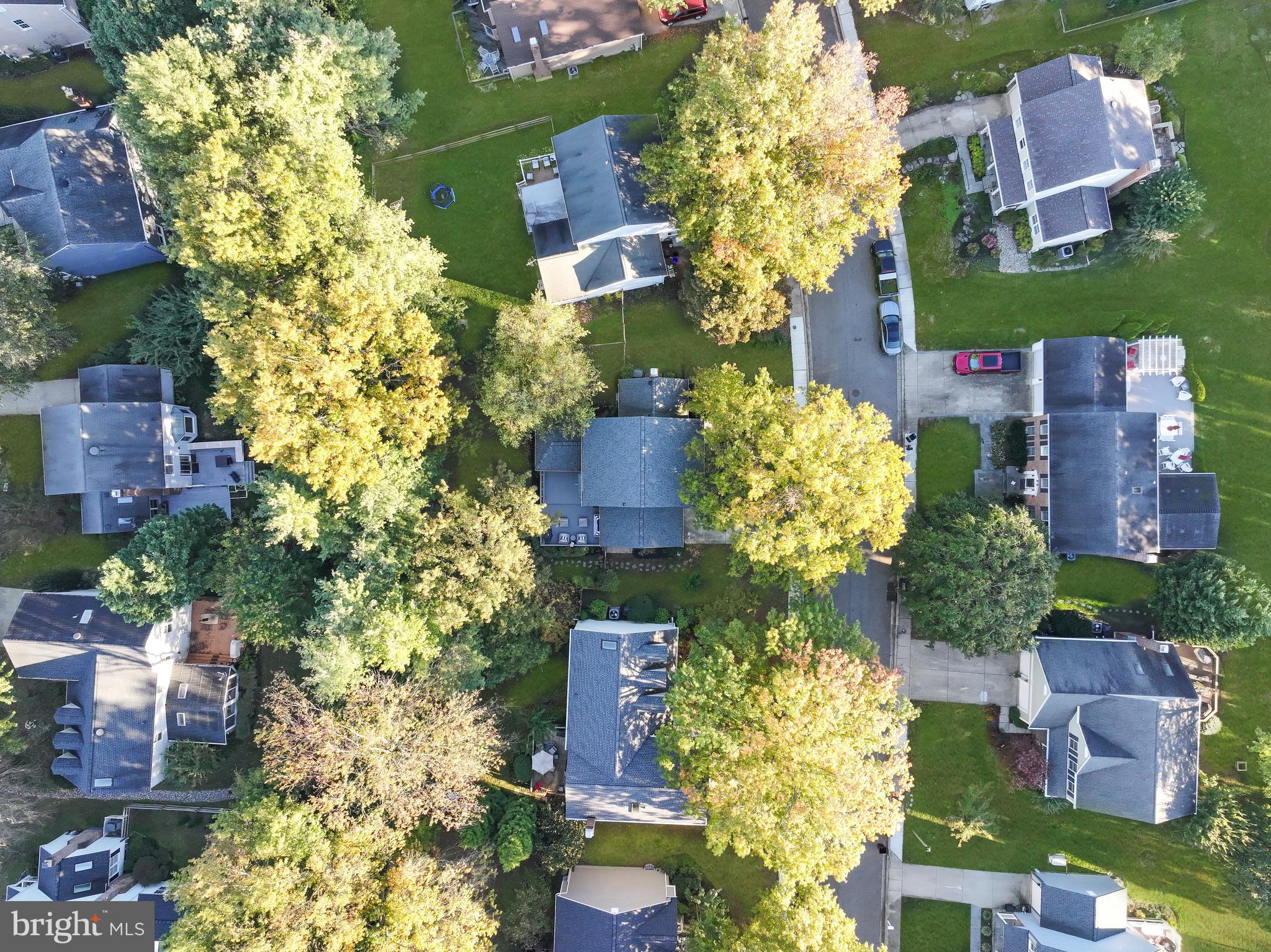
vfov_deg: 56.8
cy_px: 476
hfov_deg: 71.6
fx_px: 881
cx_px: 636
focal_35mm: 24
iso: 400
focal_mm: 12.29
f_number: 5
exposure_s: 1/160
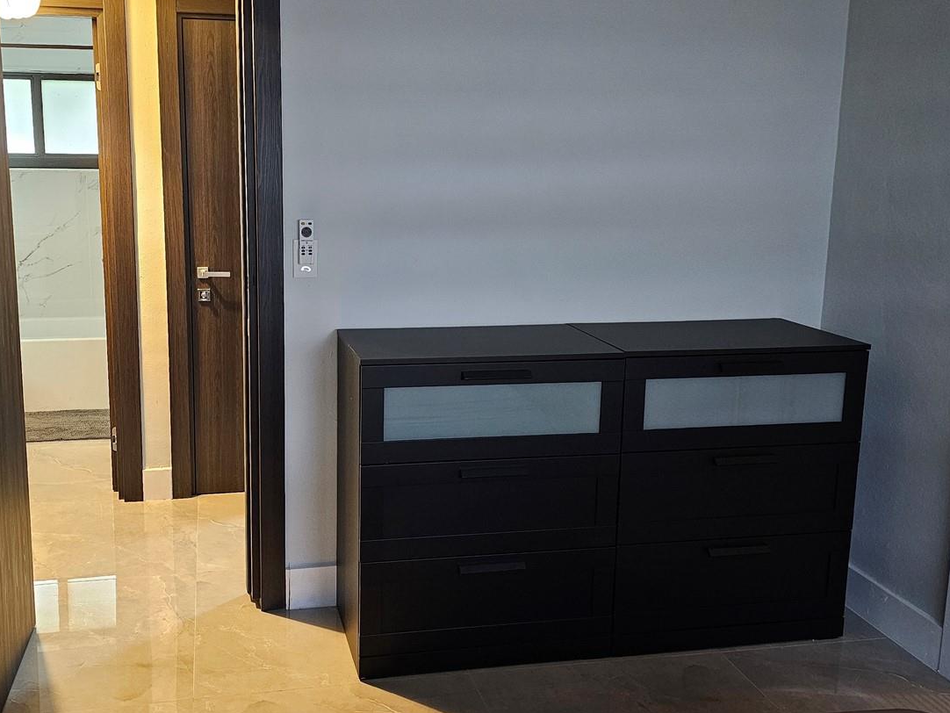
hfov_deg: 53.5
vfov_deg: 41.7
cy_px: 316
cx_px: 377
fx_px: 933
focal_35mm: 34
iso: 640
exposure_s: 1/30
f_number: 1.7
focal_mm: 6.3
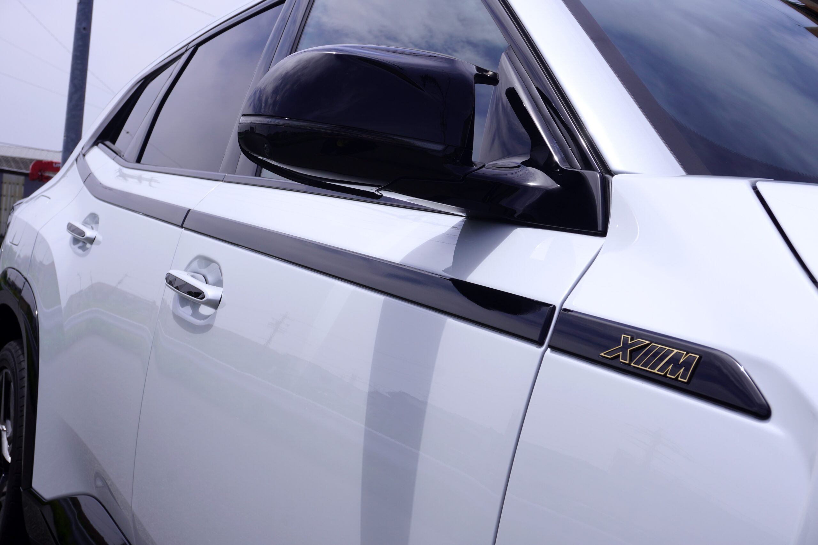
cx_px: 409
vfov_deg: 28.9
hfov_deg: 42.3
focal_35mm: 46
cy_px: 272
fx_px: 1057
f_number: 11
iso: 100
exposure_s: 1/200
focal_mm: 31
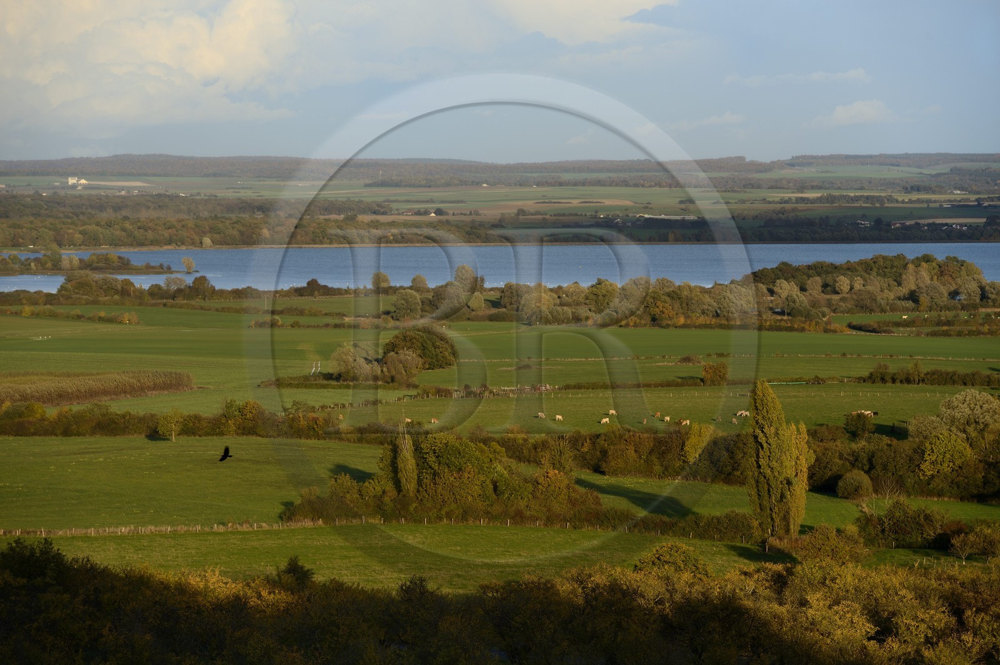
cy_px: 332
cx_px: 500
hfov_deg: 11.4
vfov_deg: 7.6
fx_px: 4996
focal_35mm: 180
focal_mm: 180
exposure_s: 1/200
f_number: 8
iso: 100
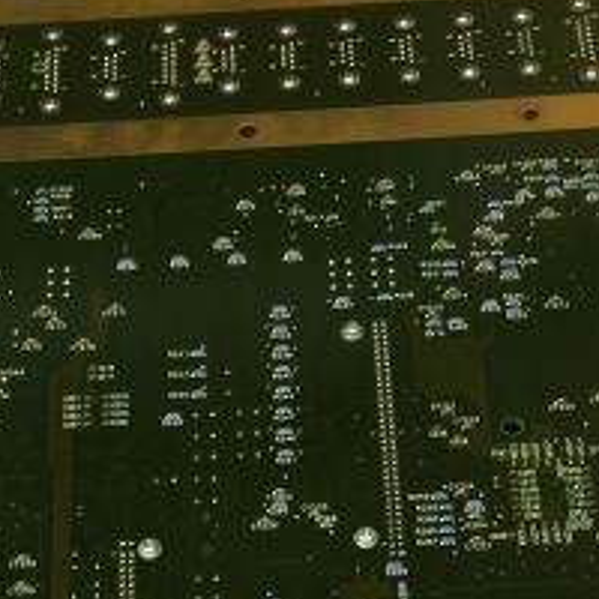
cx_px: 282
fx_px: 1507
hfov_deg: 22.5
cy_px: 803
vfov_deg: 20.3
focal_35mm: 77
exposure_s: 1/15
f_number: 2.2
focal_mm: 4.15
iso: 40
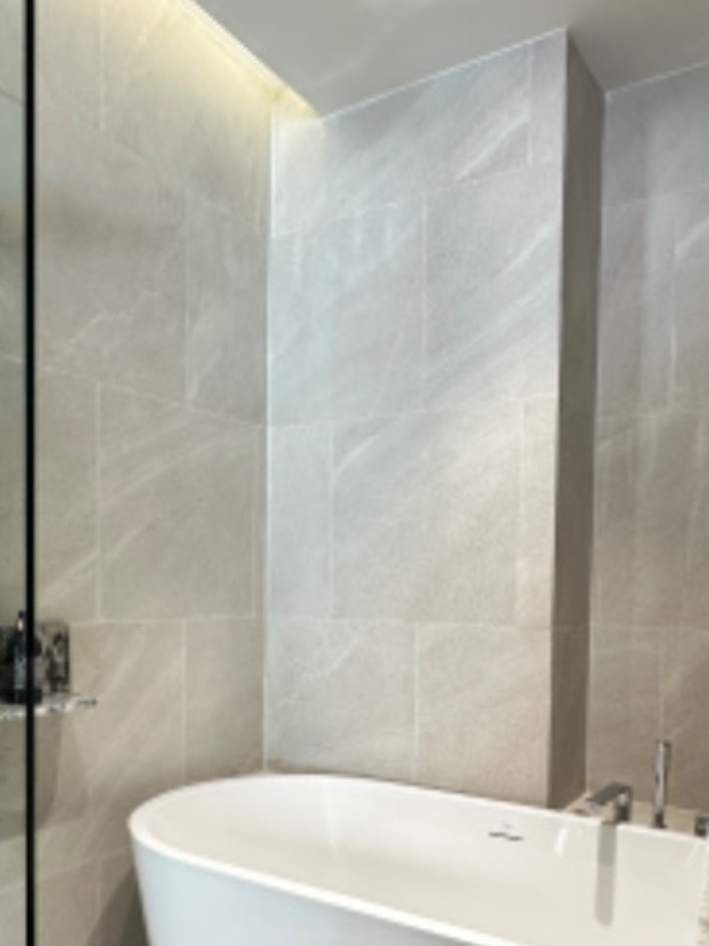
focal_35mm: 29
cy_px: 619
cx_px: 364
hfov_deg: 48.2
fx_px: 792
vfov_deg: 60.4
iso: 160
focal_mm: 2.22
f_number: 2.2
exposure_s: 1/50
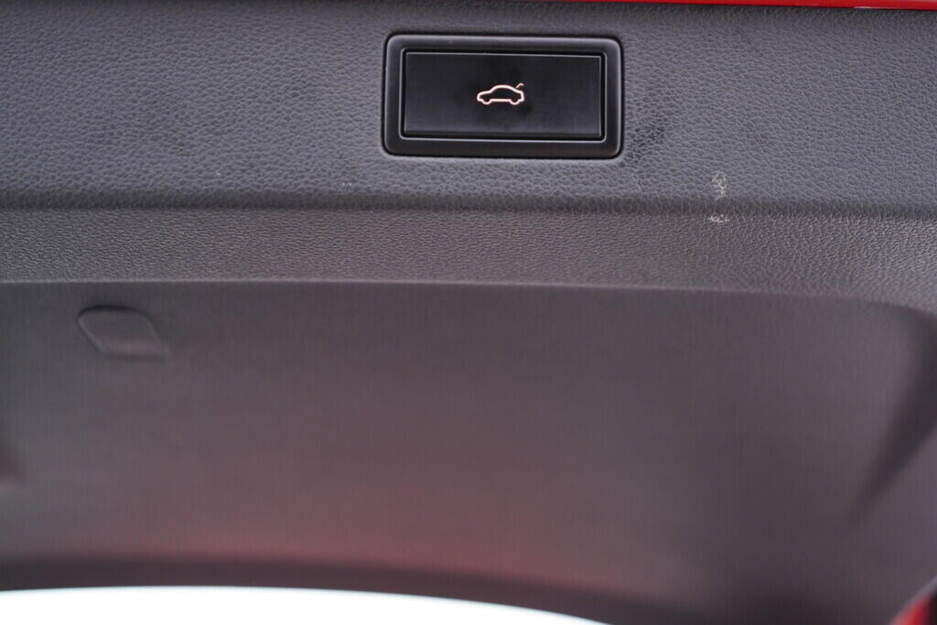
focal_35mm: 36
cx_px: 468
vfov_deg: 36.9
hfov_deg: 53.1
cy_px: 312
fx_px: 937
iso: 250
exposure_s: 1/40
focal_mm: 24
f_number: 2.8
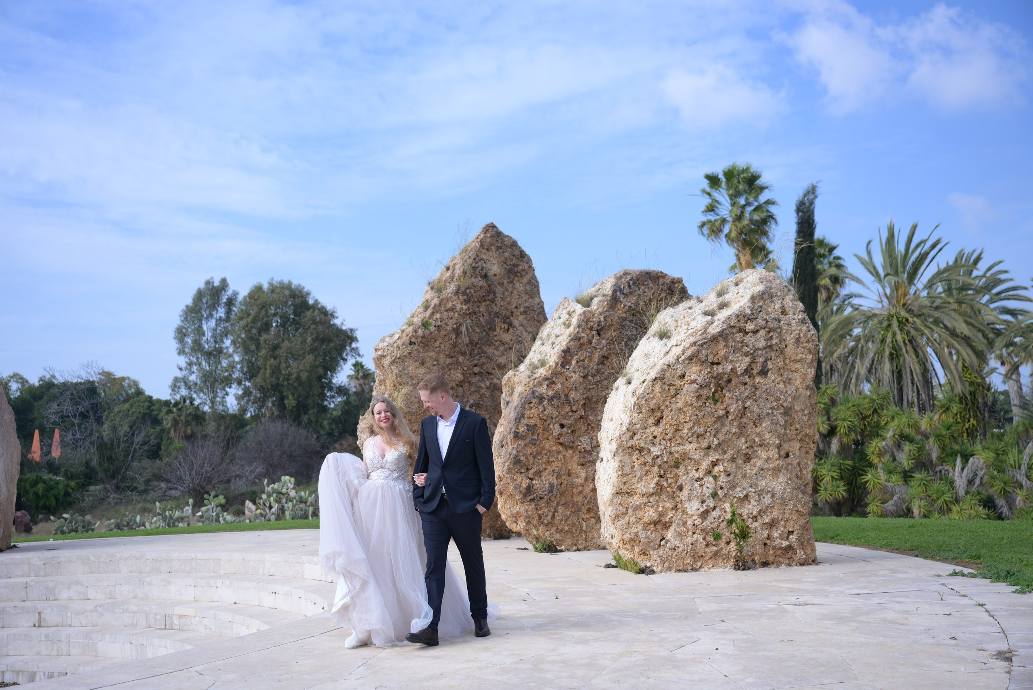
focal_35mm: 37
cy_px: 345
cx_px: 516
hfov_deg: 51.9
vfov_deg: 36.0
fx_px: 1062
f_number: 3.5
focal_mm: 37
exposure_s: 1/1600
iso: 125
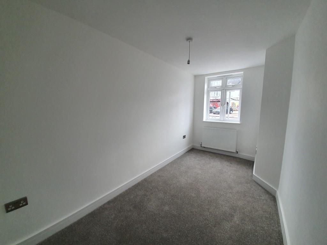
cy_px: 122
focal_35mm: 13
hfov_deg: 106.2
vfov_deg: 89.9
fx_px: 123
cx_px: 164
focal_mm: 1.8
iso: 320
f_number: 2.2
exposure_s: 1/50
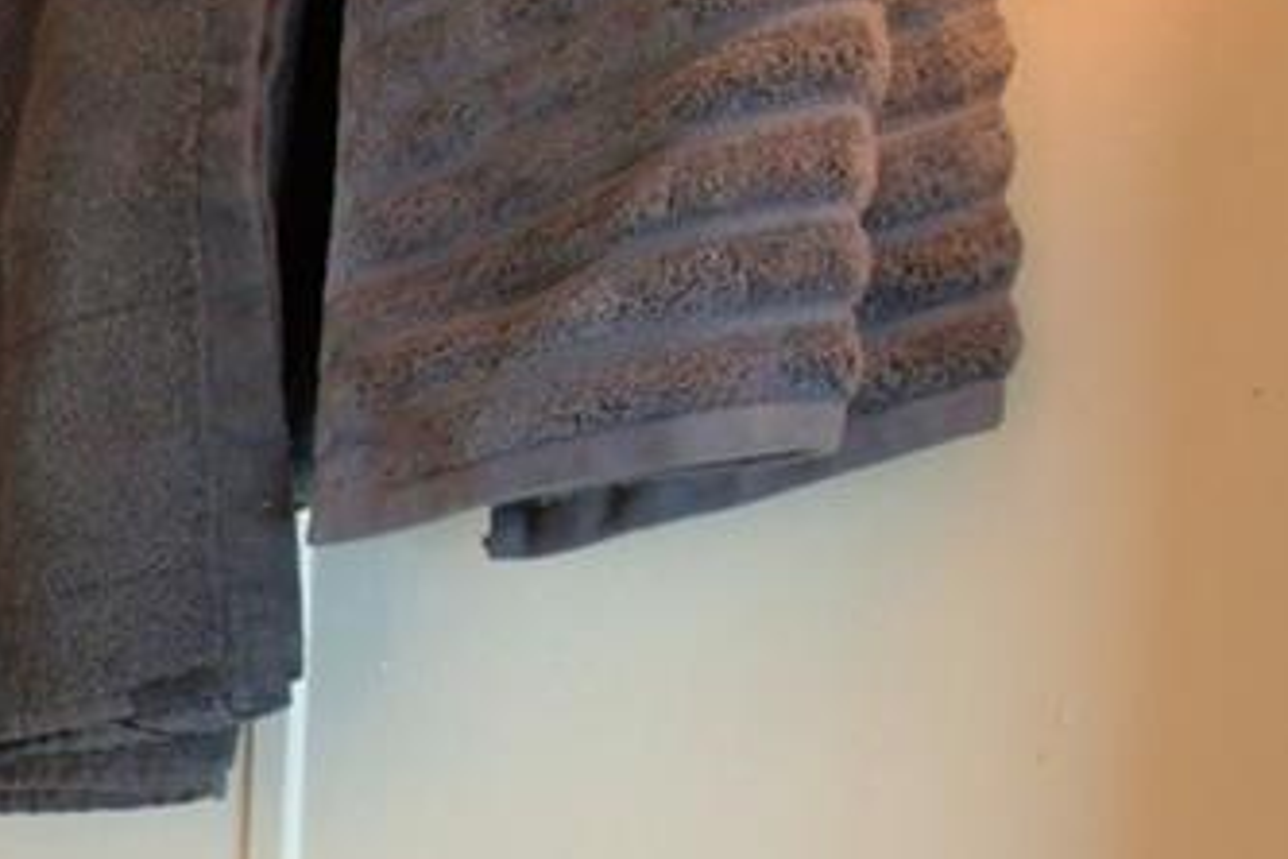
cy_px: 1455
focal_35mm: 72
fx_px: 2576
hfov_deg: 20.1
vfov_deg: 16.4
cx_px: -1037
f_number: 4.5
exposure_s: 1/100
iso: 400
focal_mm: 10
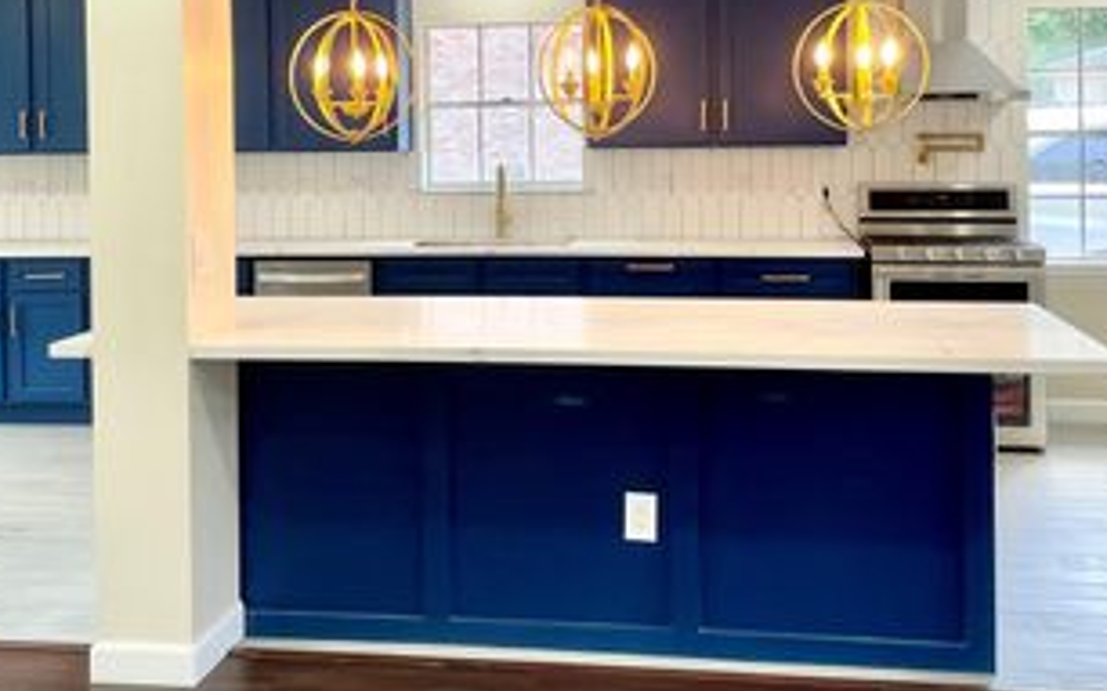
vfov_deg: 28.0
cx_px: 503
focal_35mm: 45
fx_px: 1357
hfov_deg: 44.3
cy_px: 136
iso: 64
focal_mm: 4.2
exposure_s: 1/120
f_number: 1.6
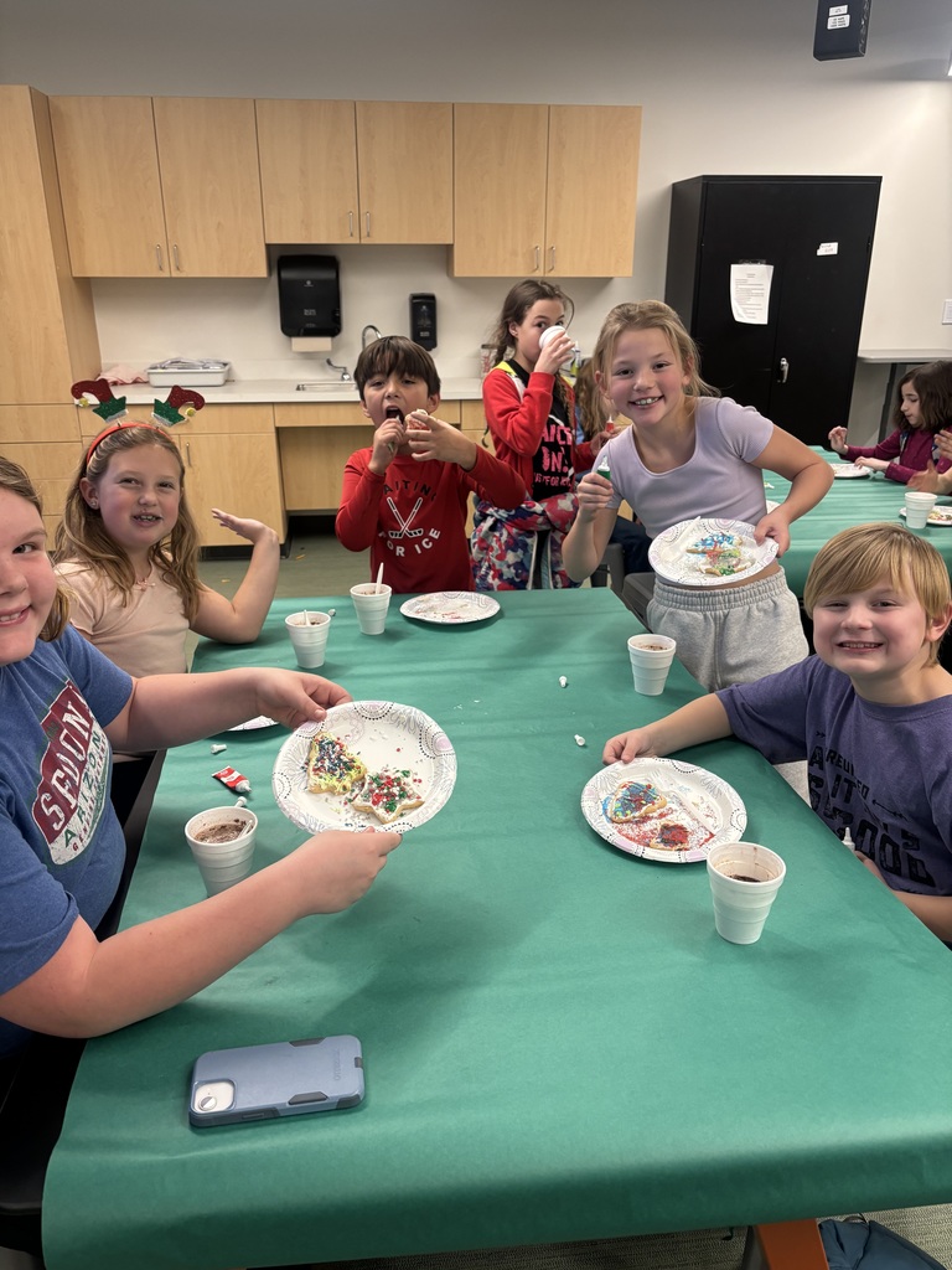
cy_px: 635
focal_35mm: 26
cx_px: 476
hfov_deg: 53.1
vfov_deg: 67.3
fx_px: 953
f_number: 1.6
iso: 200
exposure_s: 1/58
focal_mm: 5.96
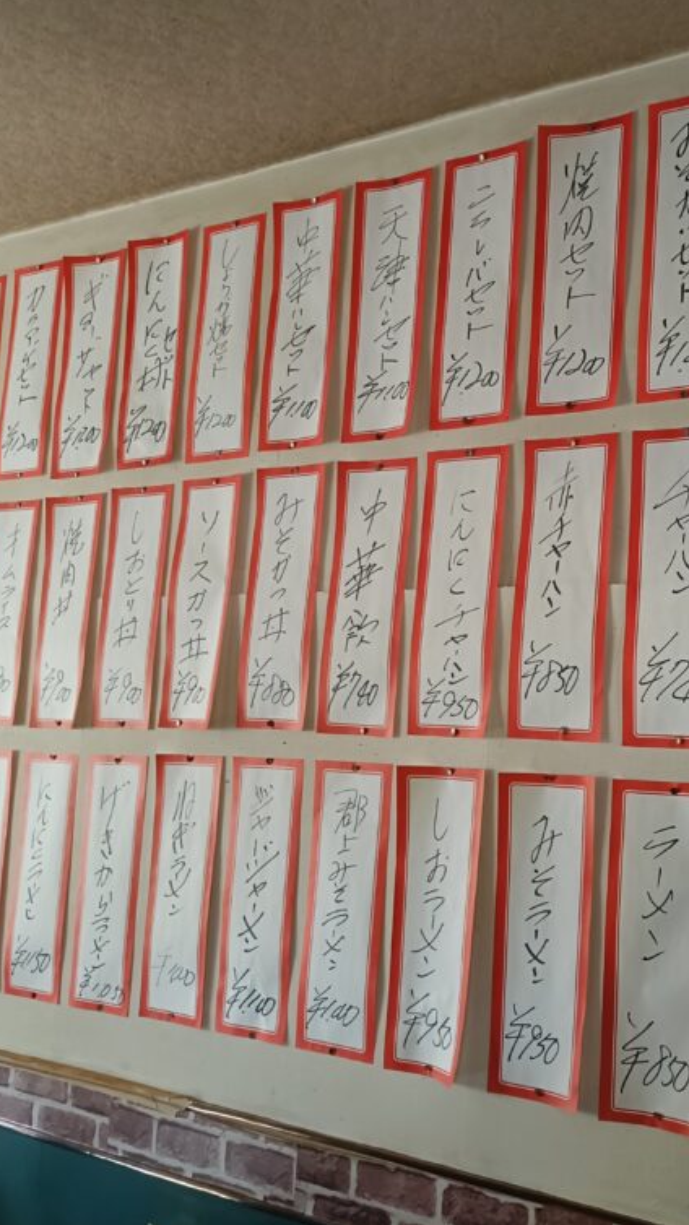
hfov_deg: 31.3
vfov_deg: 54.0
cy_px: 614
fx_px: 1202
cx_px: 535
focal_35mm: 37
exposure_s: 1/148
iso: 1250
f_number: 1.7
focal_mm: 4.7
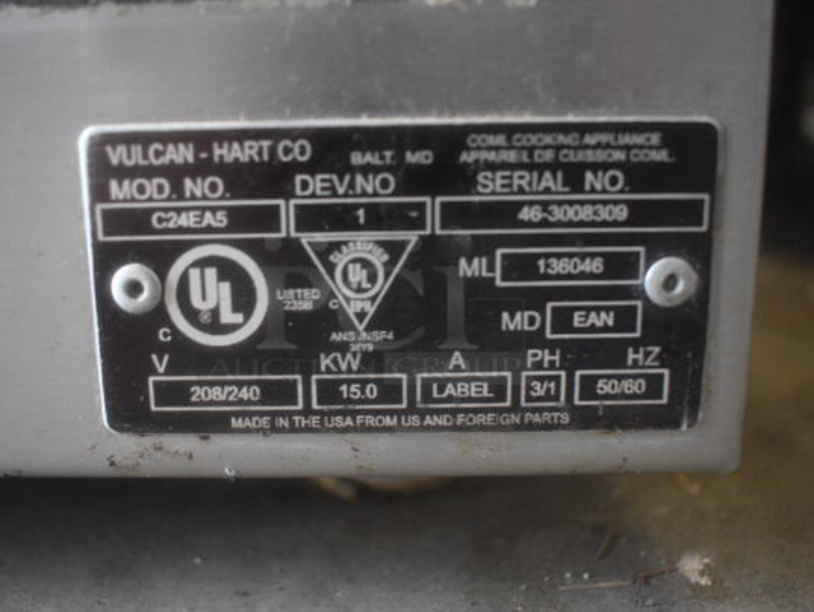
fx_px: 847
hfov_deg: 51.3
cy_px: 304
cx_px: 366
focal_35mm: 36
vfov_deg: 39.7
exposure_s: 1/125
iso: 2500
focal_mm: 22
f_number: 3.8
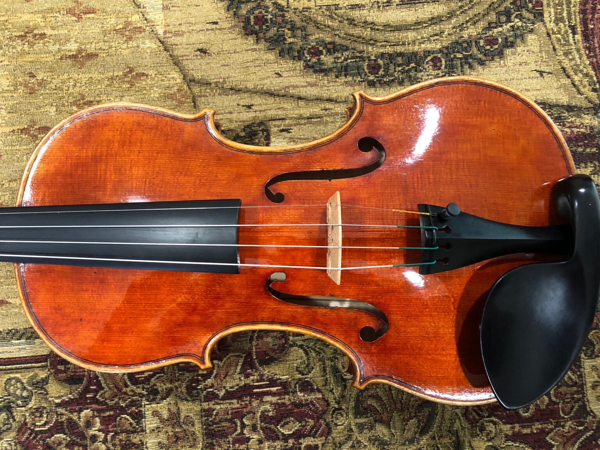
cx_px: 300
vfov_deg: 49.7
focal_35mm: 28
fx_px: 485
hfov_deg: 63.4
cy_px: 225
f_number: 1.8
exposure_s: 1/12
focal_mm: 3.99
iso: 100
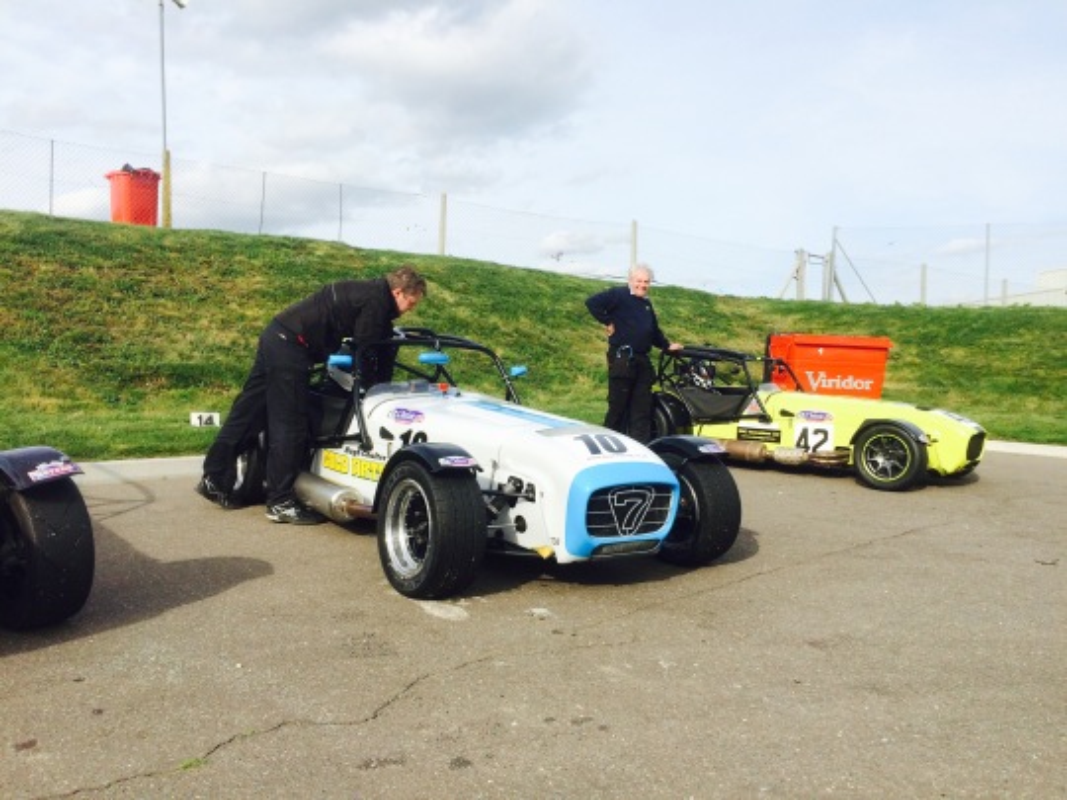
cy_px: 400
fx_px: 894
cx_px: 534
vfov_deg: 48.2
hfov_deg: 61.7
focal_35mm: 29
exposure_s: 1/1709
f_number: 2.2
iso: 32
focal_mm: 4.15
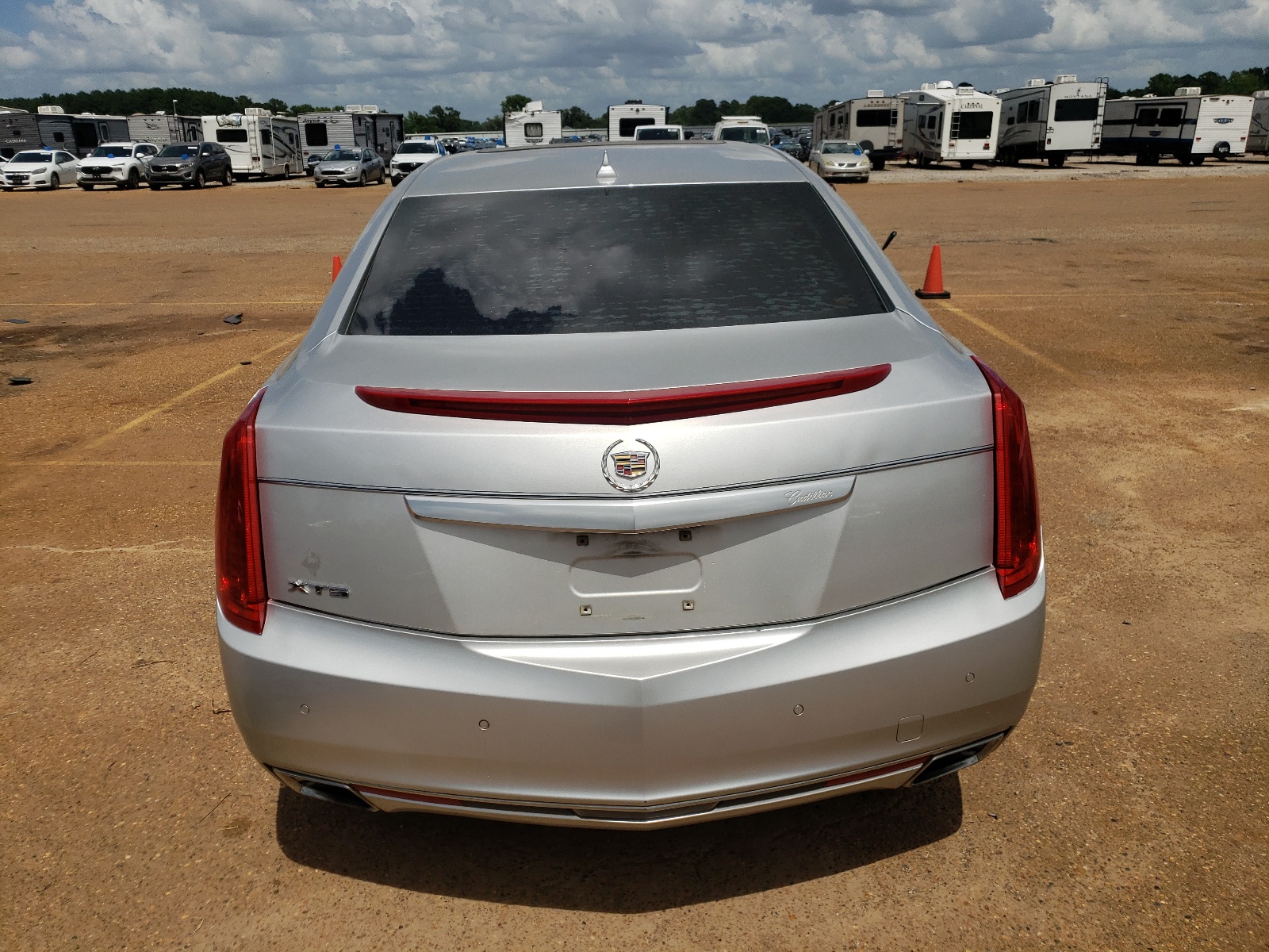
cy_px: 476
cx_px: 634
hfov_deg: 67.3
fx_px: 953
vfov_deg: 53.1
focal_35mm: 26
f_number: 1.5
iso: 52
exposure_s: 1/10000
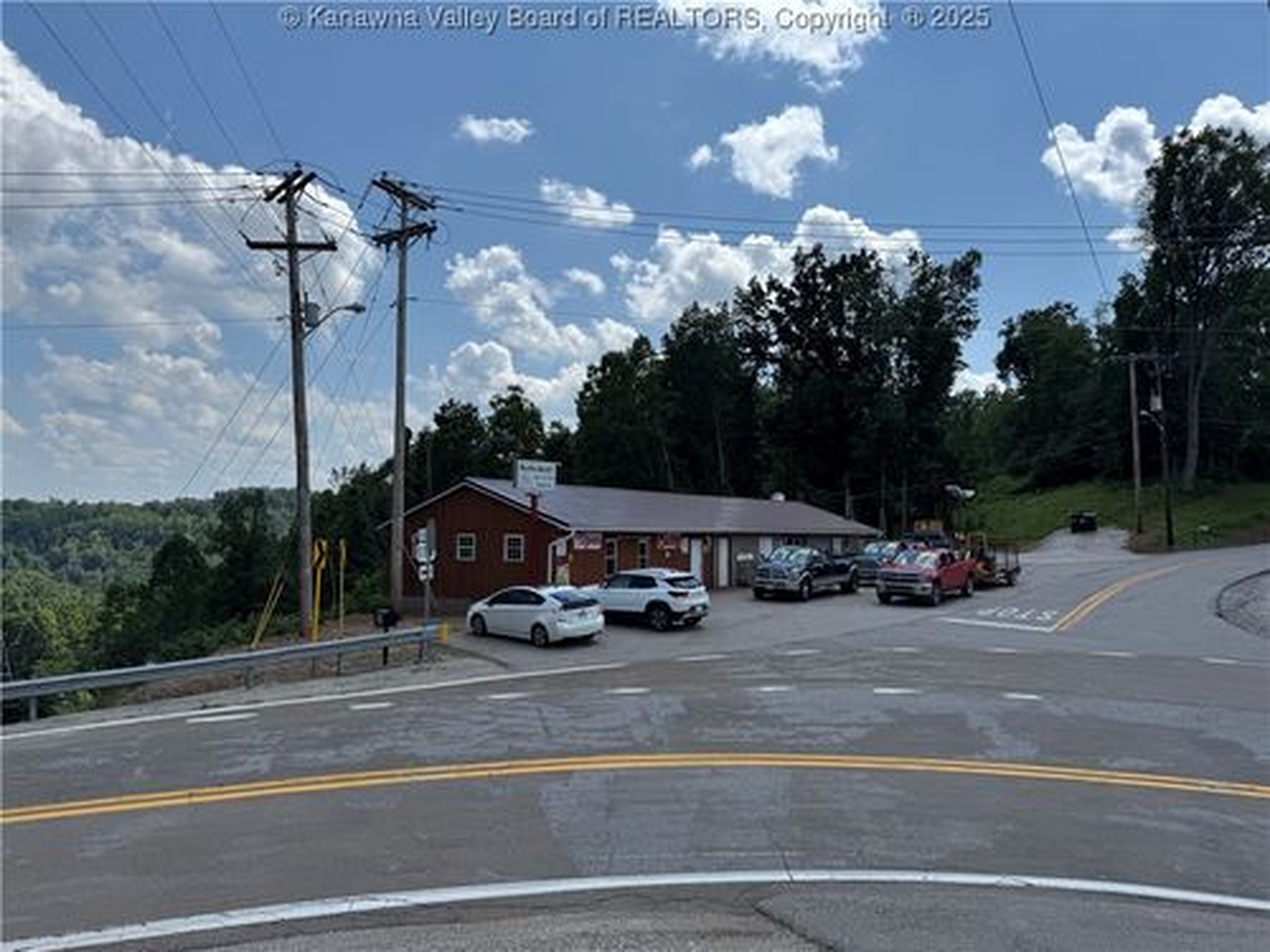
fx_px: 881
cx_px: 635
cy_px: 476
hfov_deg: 71.6
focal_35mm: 24
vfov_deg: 56.8
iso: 80
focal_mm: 6.76
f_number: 1.78
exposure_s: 1/7937
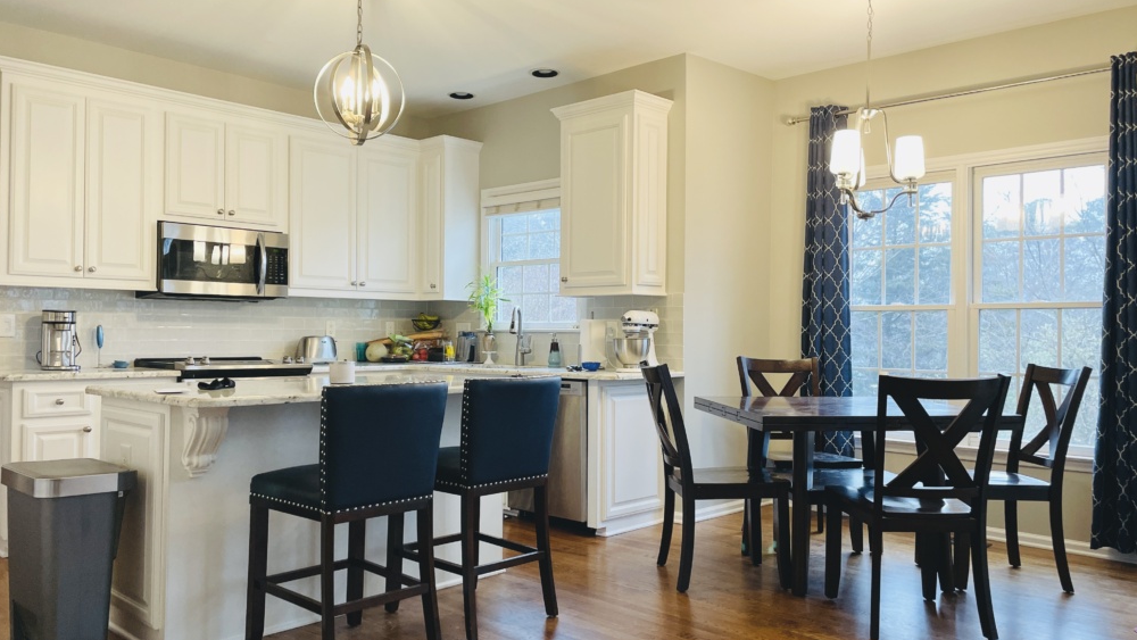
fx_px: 874
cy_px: 330
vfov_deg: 40.2
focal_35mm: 29
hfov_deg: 66.0
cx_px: 557
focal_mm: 4.2
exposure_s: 1/60
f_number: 1.6
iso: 125
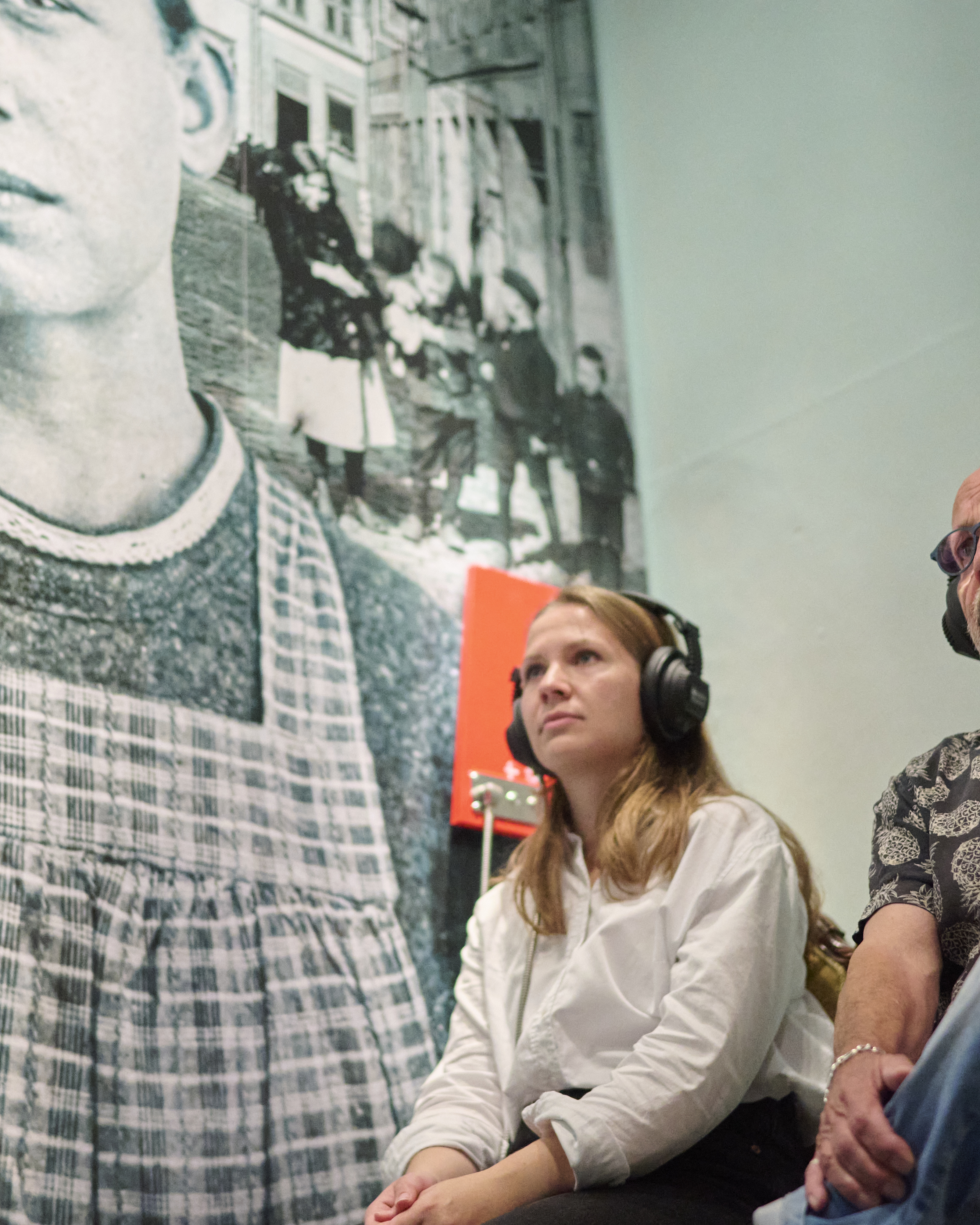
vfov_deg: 34.7
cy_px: 573
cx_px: 429
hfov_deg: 28.1
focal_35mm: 54
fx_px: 1958
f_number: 1.4
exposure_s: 1/160
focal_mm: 28
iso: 1600
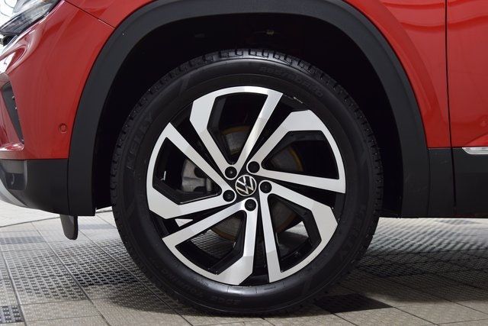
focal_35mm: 54
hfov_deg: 36.9
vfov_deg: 25.1
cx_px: 244
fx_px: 732
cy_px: 163
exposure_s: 1/15
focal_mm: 36
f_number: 6.3
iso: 560
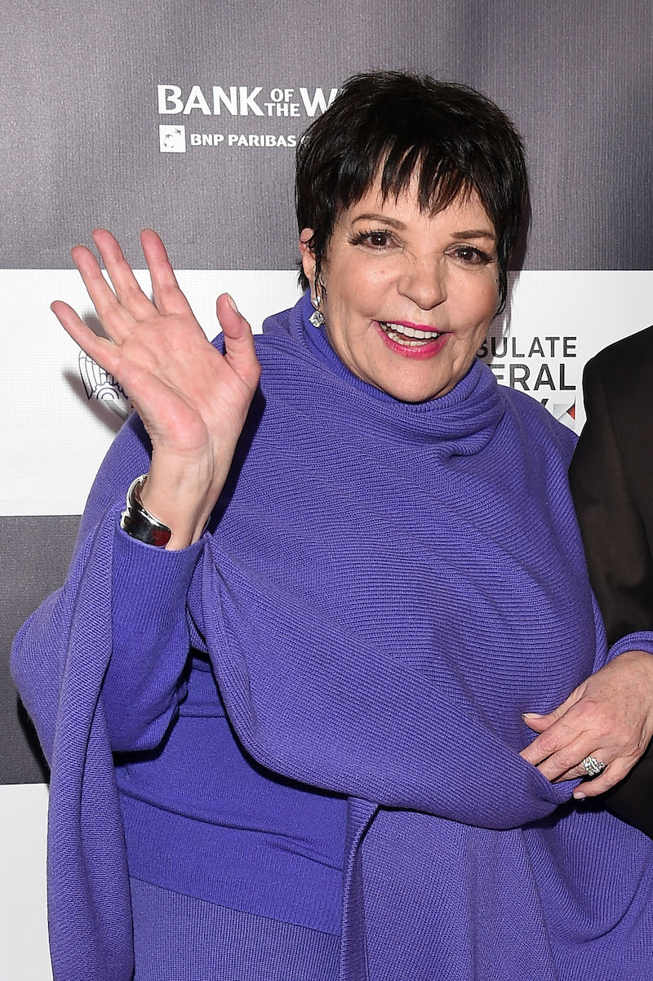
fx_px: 872
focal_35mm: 32
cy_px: 490
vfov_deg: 58.7
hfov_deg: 41.1
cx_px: 326
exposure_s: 1/125
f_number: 6.3
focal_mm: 32
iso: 400
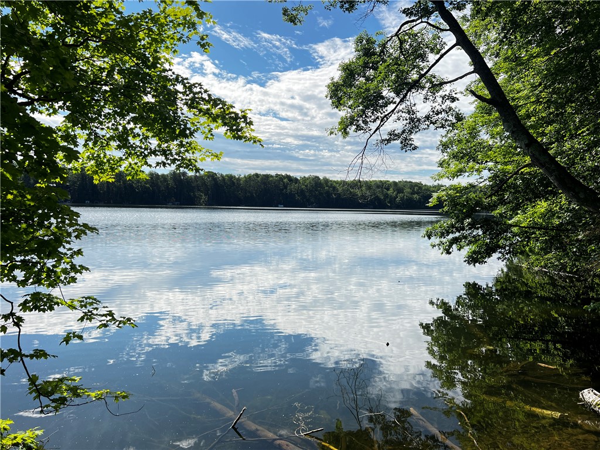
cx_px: 300
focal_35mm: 26
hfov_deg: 67.3
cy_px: 225
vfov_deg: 53.1
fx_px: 451
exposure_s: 1/2695
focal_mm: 5.7
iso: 50
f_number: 1.5
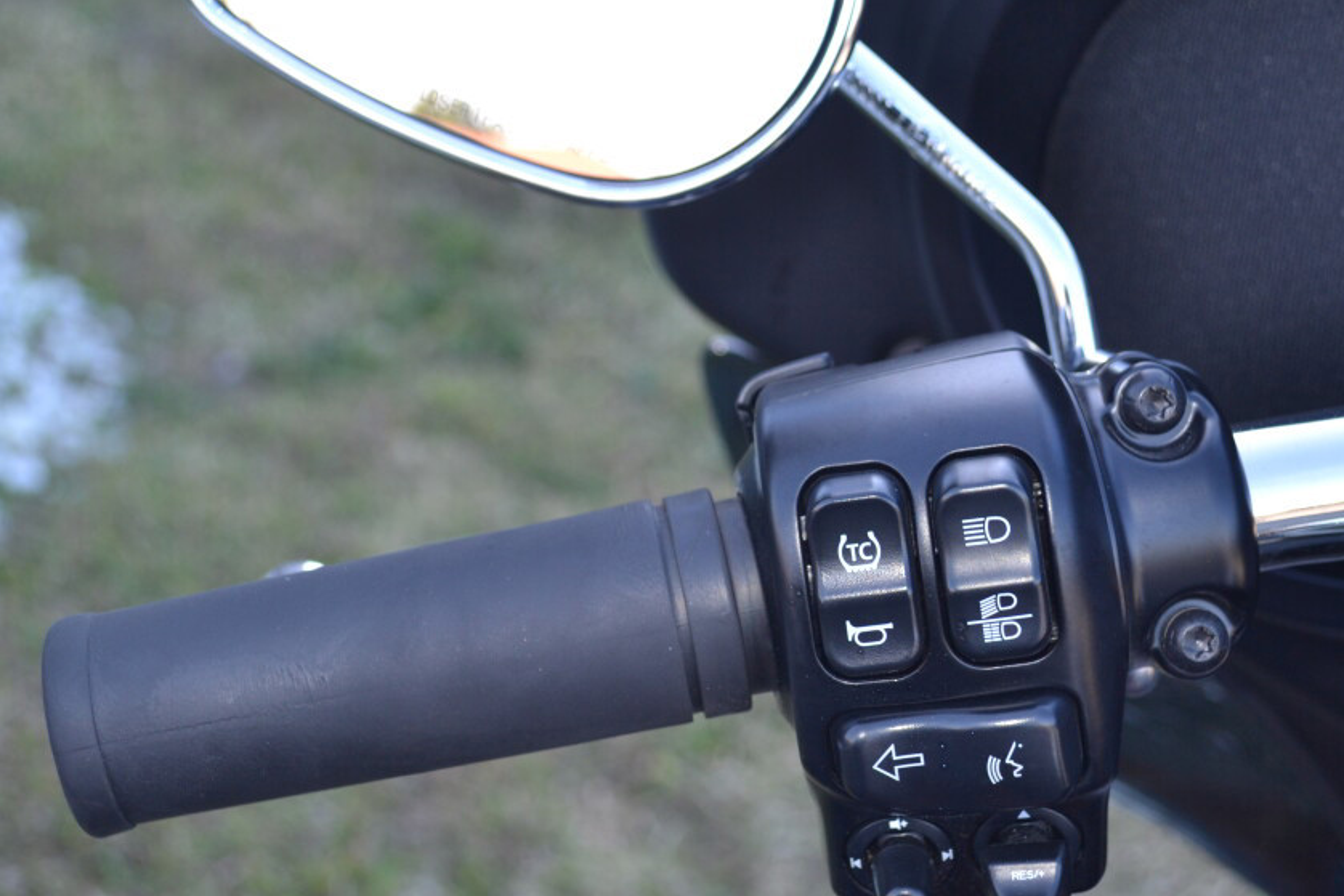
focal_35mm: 73
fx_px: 2726
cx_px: 731
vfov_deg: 18.7
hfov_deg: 27.7
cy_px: 357
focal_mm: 34
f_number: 5
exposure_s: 1/125
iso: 250
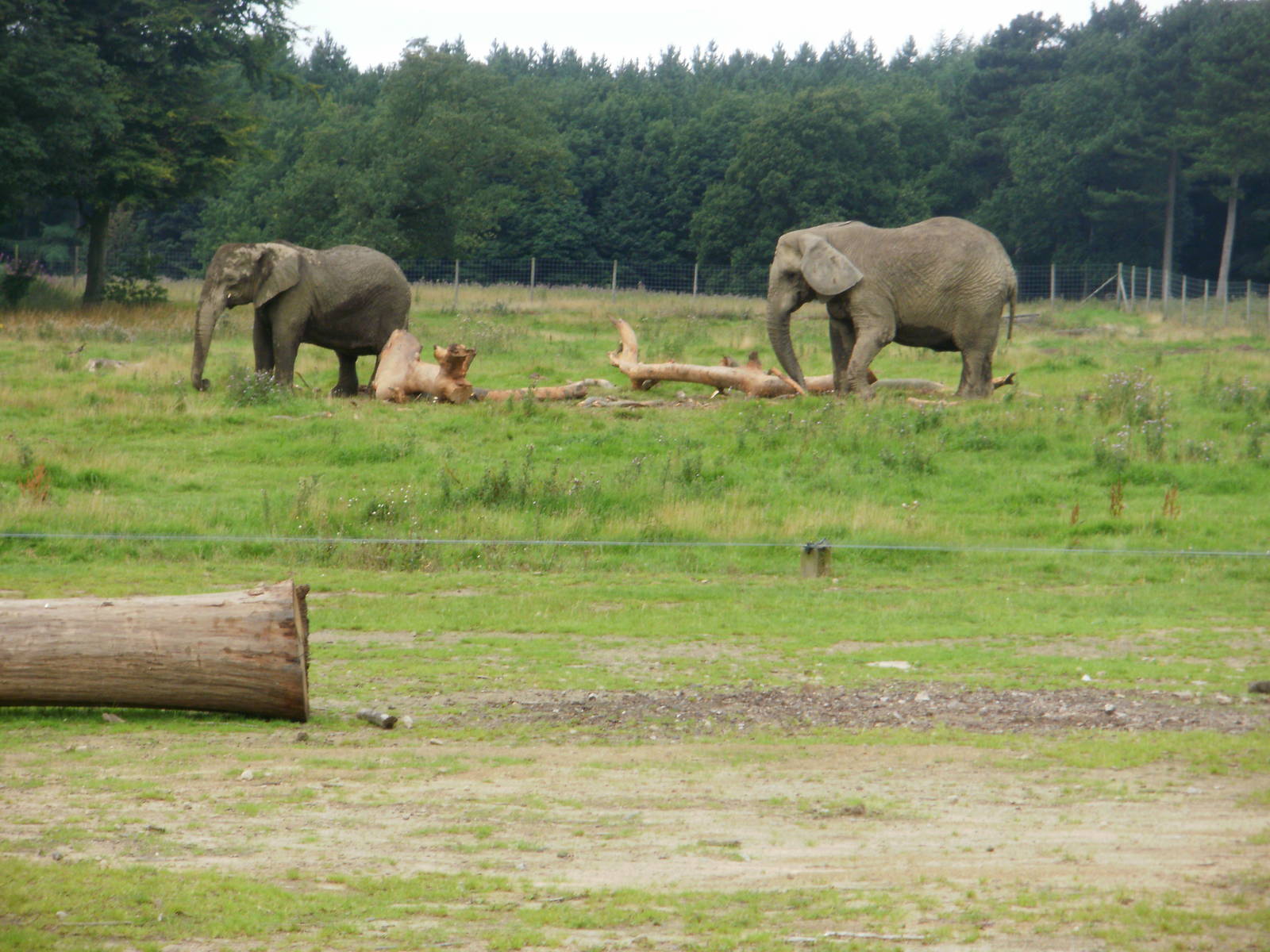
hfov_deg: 11.0
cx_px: 635
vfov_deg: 8.2
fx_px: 6604
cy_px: 476
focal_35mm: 180
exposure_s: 1/200
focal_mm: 31.5
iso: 100
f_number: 5.6
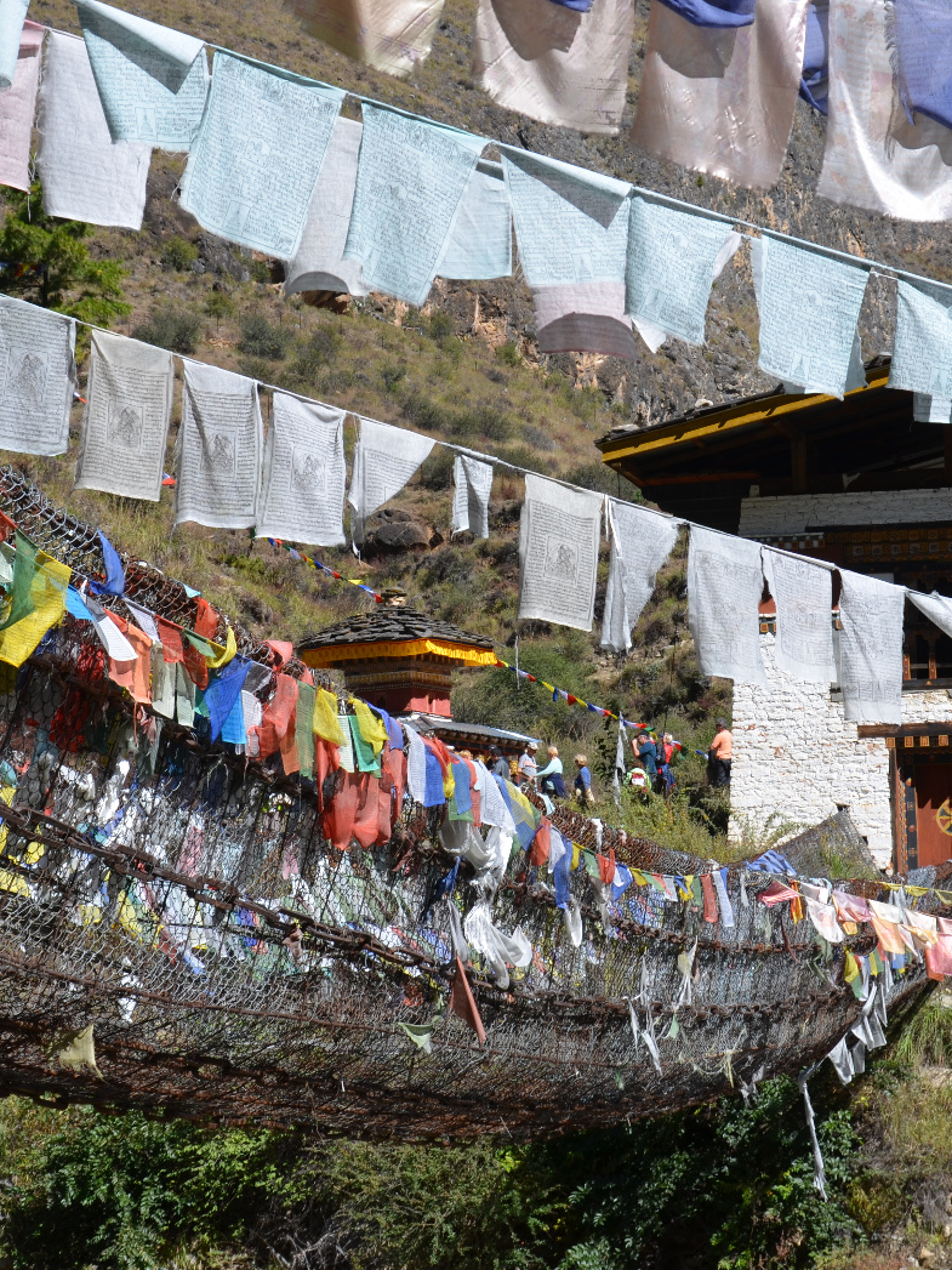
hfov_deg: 16.8
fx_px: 3228
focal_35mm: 88
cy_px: 630
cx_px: 557
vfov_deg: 22.3
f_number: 8
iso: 100
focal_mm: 40
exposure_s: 1/250
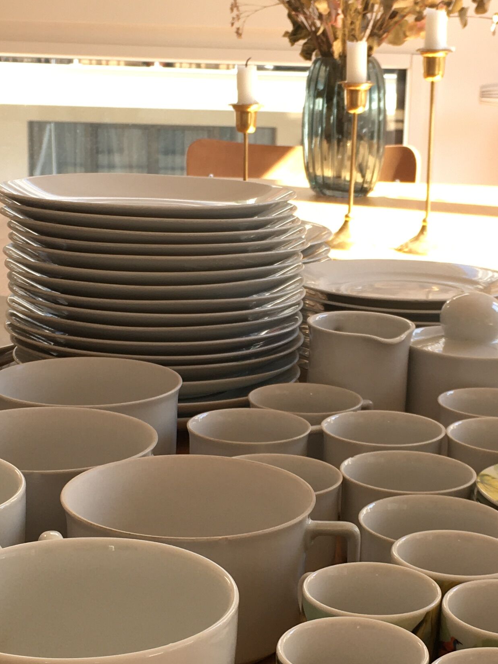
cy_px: 373
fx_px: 1362
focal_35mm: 71
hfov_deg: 20.7
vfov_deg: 27.4
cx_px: 293
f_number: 2.2
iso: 25
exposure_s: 1/100
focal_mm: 4.15
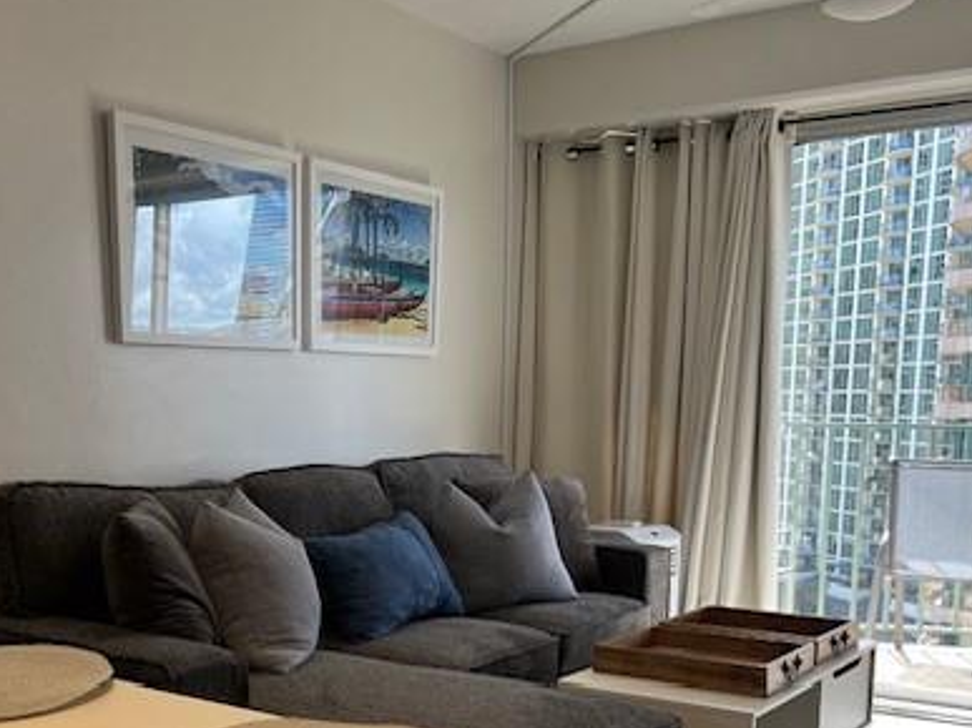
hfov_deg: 43.6
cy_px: 585
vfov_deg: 32.6
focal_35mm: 43
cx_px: 389
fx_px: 1207
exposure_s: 1/120
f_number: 1.5
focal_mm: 5.7
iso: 32
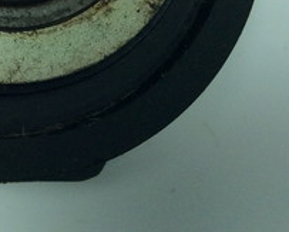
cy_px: -83
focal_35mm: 92
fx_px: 788
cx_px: -54
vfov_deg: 15.8
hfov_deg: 19.6
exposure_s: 1/360
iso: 32
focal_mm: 3.3
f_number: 2.4
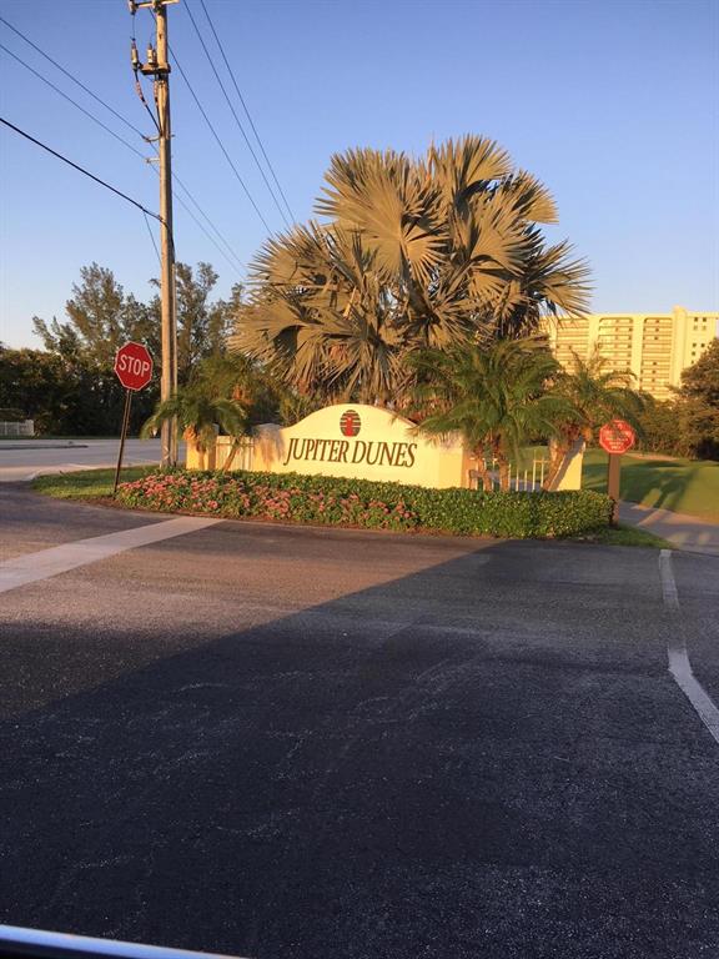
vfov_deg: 61.7
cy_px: 480
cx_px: 360
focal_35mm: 29
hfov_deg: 48.2
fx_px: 803
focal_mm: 4.15
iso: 25
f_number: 2.2
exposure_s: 1/450
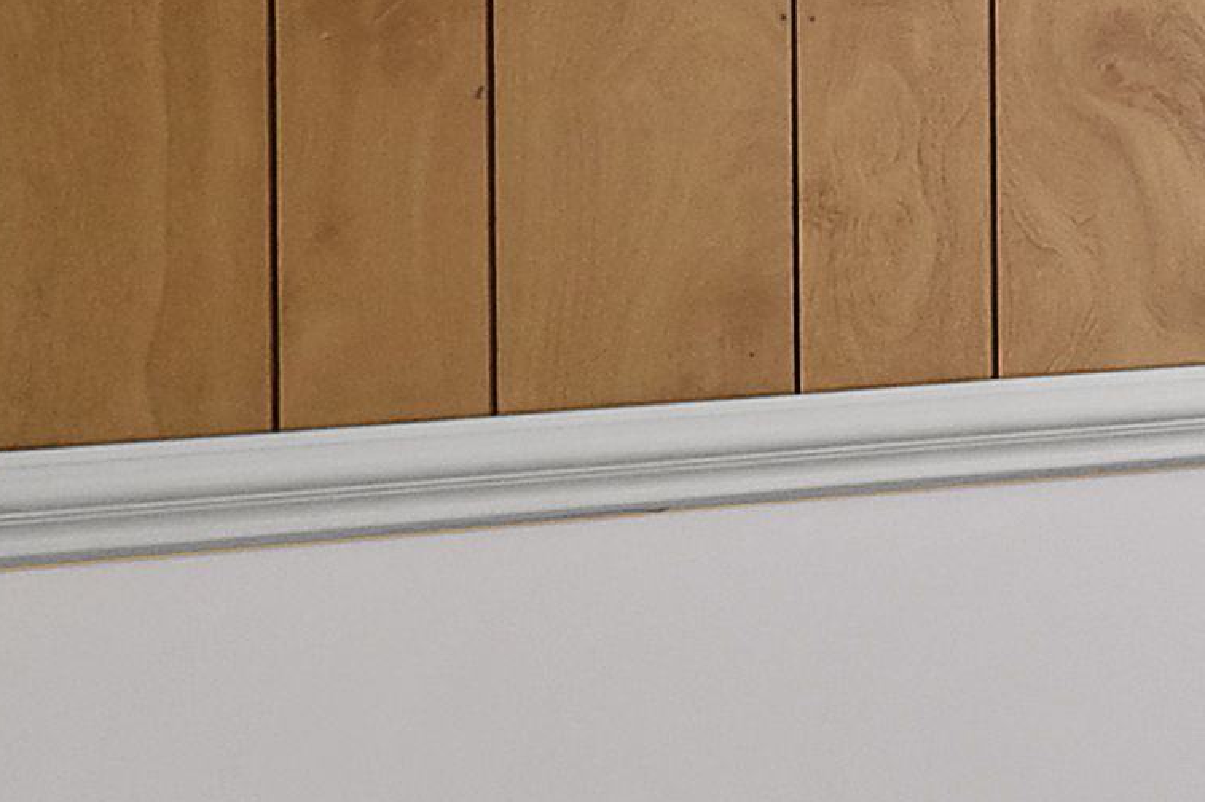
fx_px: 3746
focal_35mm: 112
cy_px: -195
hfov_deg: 10.4
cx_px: 3908
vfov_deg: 11.9
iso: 250
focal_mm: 14
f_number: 8
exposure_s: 1/4
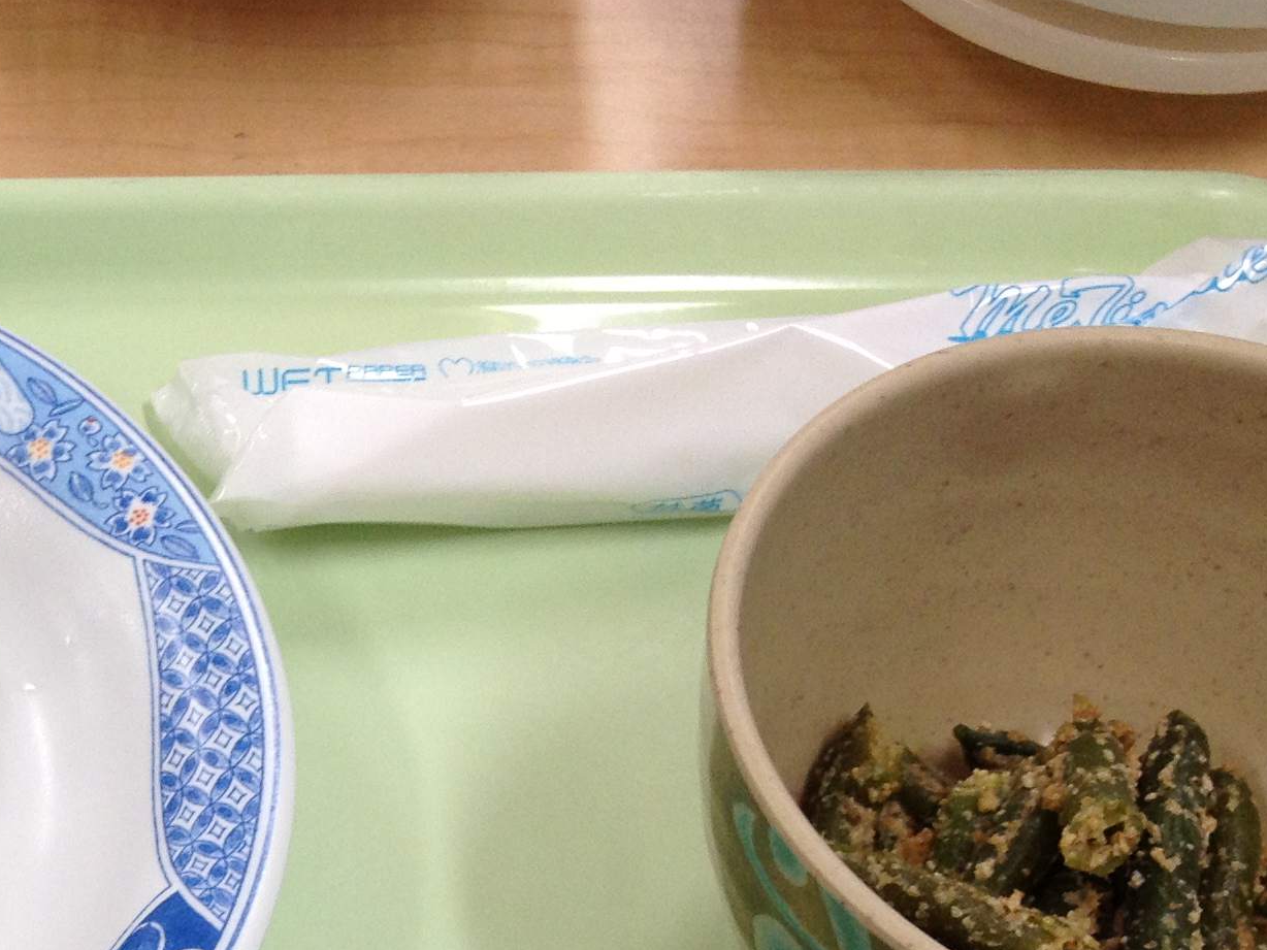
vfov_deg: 15.2
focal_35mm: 93
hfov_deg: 20.0
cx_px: -181
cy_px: 1225
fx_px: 3404
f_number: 2.4
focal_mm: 4.28
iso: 80
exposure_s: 1/60
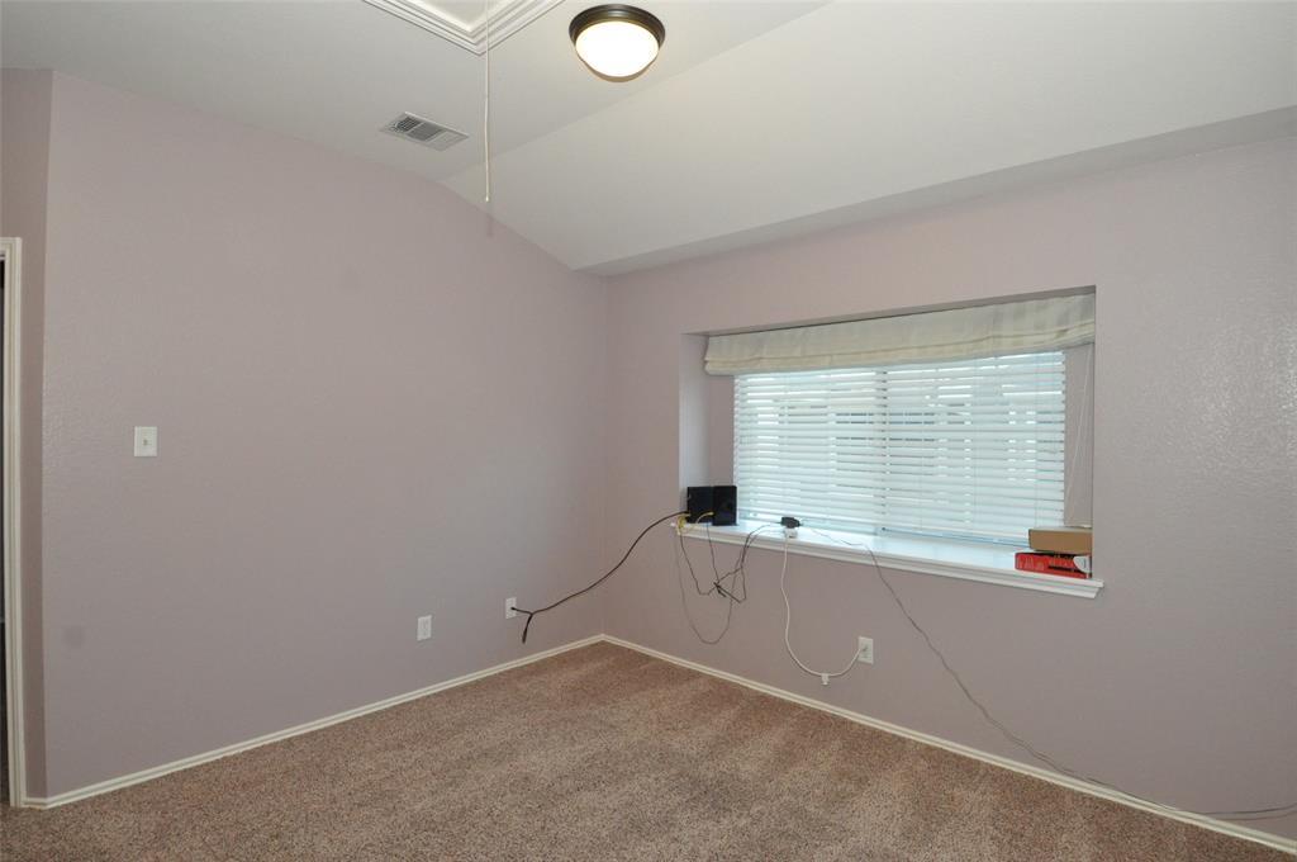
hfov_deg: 90.1
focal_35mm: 18
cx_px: 648
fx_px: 648
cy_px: 431
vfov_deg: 67.2
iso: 2000
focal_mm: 12
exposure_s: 1/200
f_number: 7.1
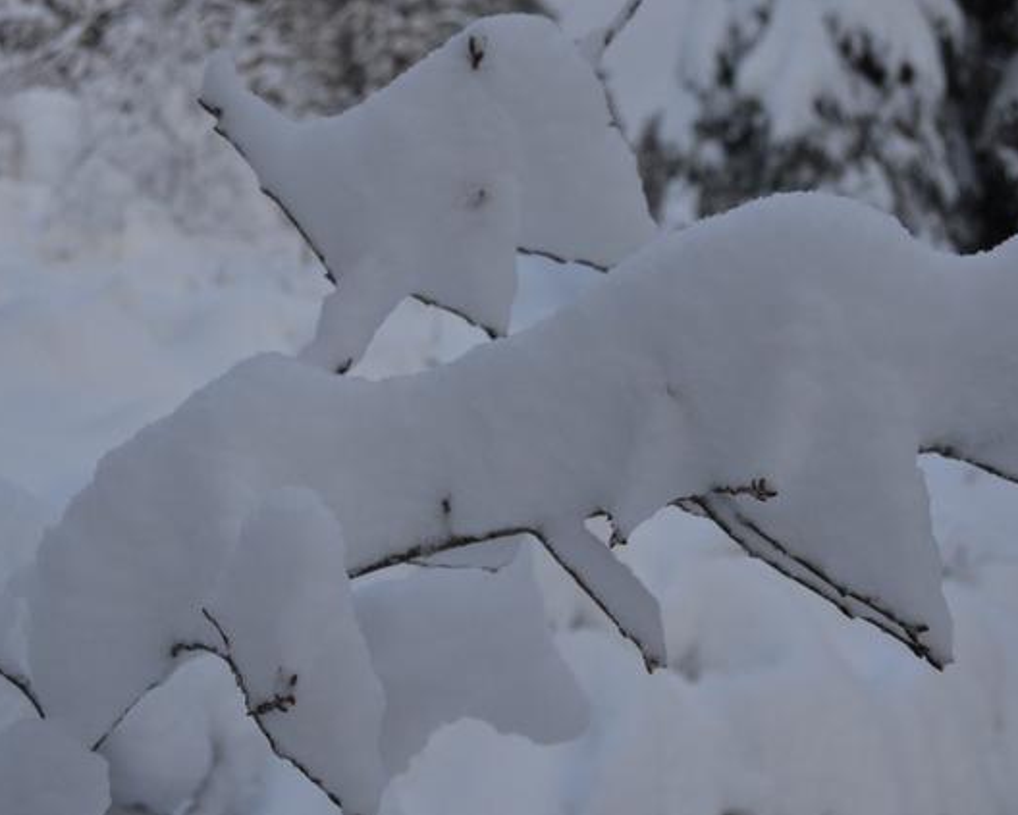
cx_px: 513
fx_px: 1748
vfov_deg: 26.3
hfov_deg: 32.5
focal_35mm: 58
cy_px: 408
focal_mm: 34
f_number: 6.3
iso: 100
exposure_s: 1/160
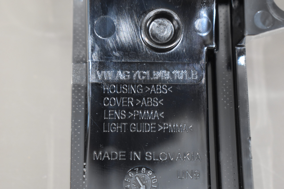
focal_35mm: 82
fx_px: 651
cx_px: 142
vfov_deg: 16.6
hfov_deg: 24.6
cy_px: 94
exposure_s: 1/60
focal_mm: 55
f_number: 5.6
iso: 2800
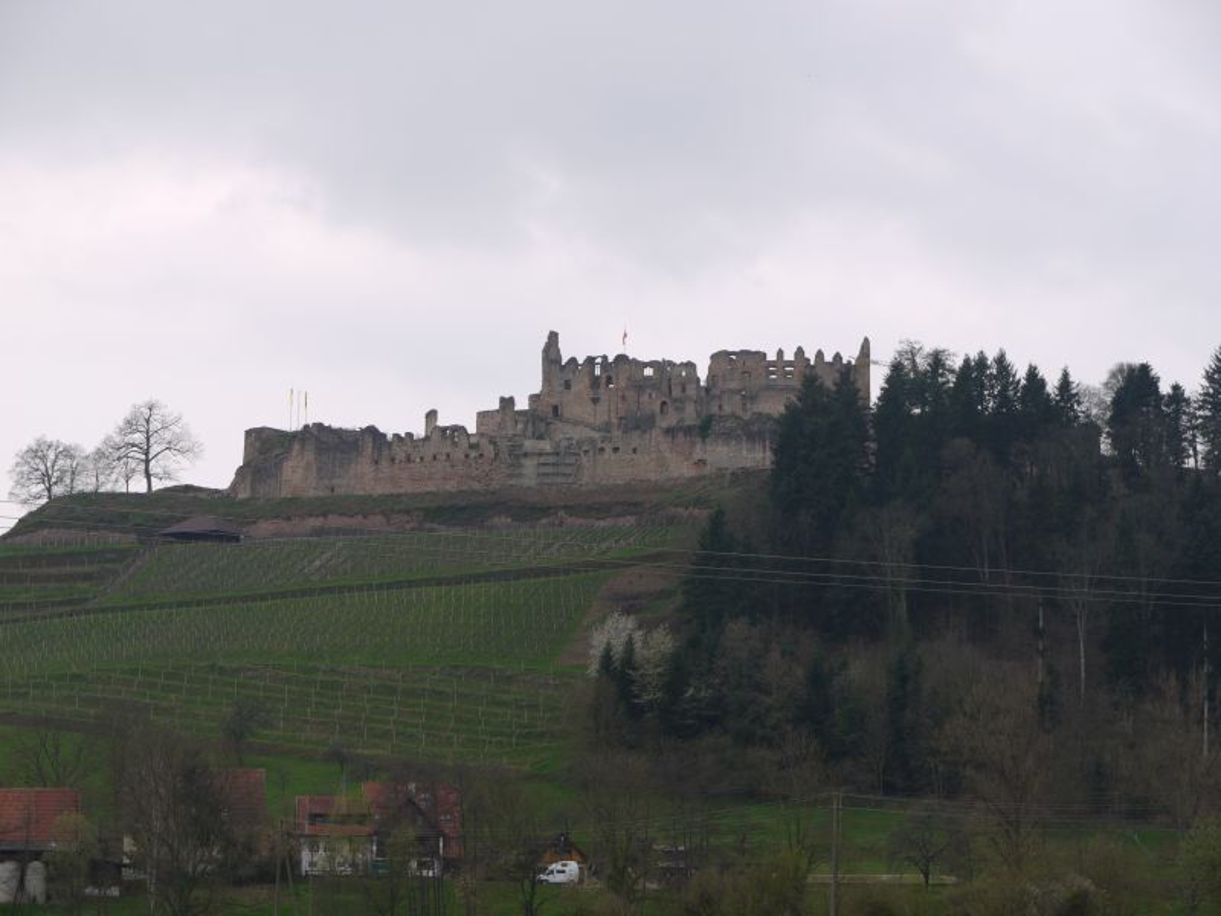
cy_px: 458
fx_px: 3175
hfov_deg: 21.8
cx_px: 610
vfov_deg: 16.4
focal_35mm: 90
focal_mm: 45
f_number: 6.3
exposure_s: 1/320
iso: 100
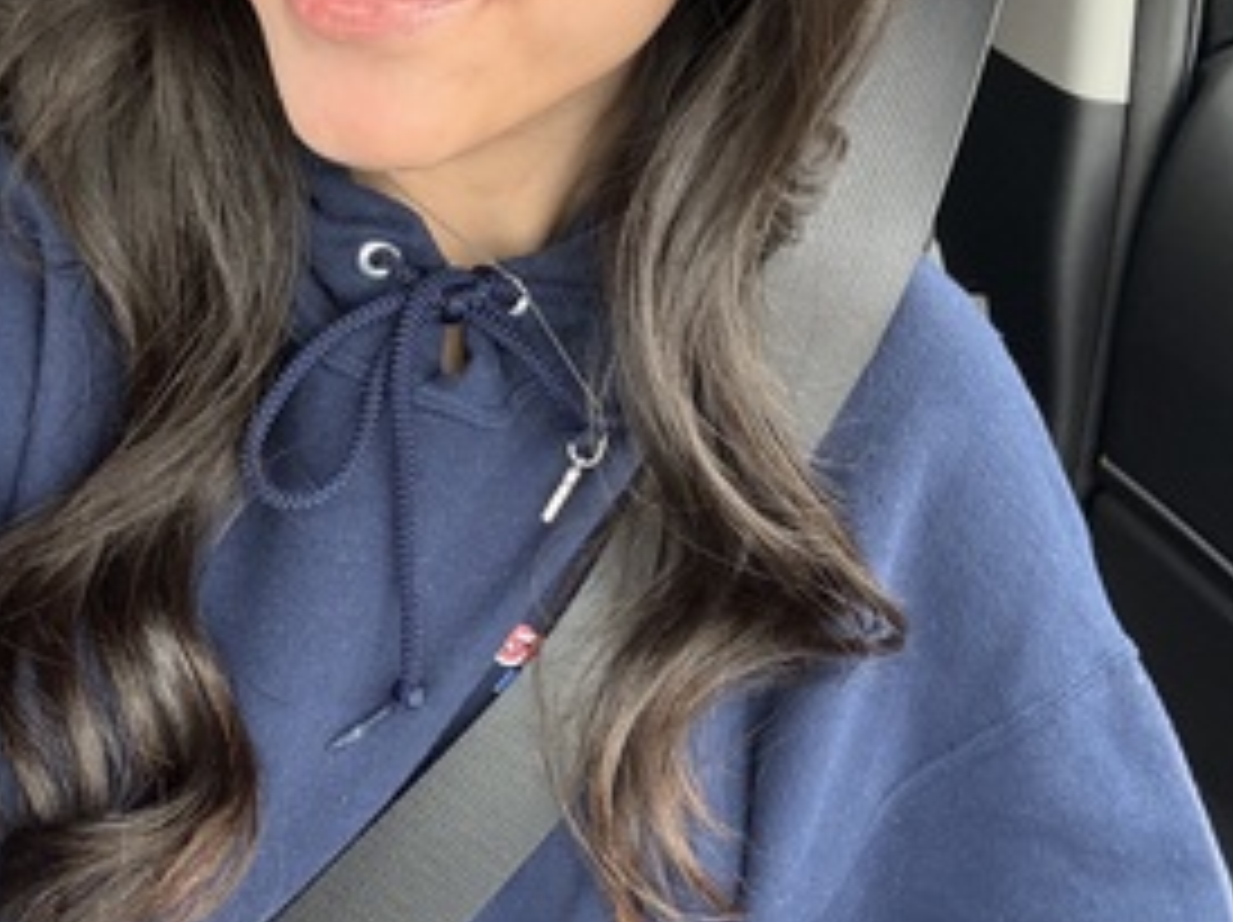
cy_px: 380
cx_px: 518
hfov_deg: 44.7
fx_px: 1495
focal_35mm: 42
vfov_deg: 34.2
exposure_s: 1/93
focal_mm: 2.69
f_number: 1.9
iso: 80
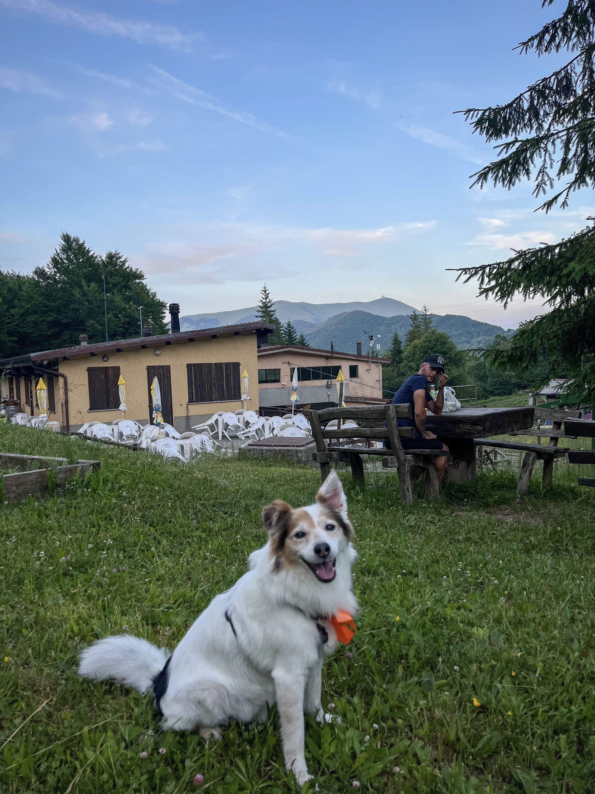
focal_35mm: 26
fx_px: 596
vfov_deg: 67.3
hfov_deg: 53.1
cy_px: 397
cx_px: 298
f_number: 1.6
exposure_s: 1/500
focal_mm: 5.1
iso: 50
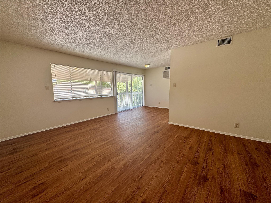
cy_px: 102
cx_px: 136
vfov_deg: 85.7
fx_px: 110
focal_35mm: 14
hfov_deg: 102.1
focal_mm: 2.22
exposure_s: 1/99
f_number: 2.2
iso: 40
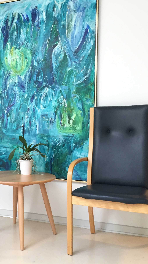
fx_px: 300
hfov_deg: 26.4
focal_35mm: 43
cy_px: 132
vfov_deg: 47.4
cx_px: 5
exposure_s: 1/33
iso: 64
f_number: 2.2
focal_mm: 4.15
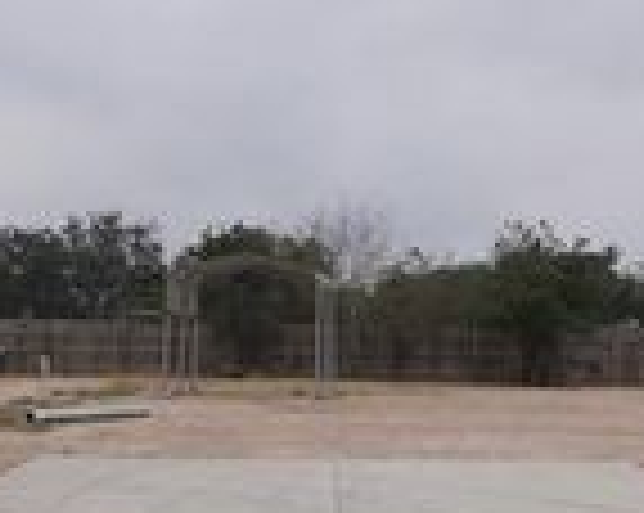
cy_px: 457
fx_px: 1504
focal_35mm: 79
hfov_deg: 24.2
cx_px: 360
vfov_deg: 19.1
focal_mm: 16
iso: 100
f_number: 5.6
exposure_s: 1/125
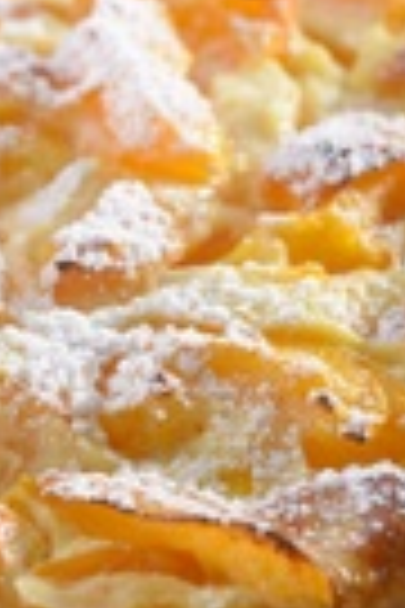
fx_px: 3189
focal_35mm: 189
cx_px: 34
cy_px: 234
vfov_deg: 10.9
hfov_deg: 7.2
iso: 100
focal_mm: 60
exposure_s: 1/160
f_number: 7.1
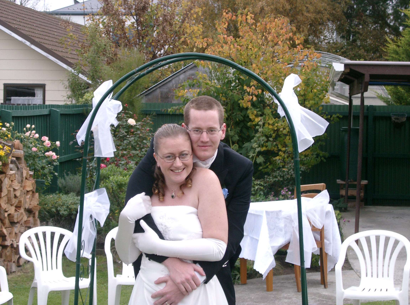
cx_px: 205
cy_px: 152
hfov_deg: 22.6
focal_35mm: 87
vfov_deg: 16.9
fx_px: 1027
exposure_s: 1/160
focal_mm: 17.7
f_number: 4.2
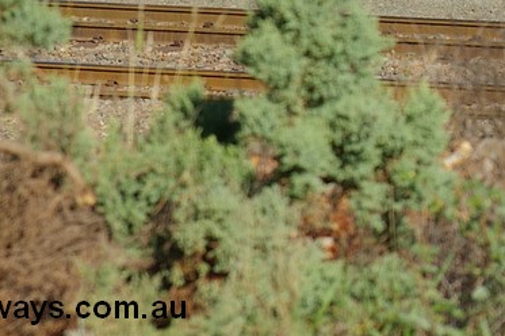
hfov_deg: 3.3
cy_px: -227
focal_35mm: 617
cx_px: 659
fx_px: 8647
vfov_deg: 2.2
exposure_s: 1/500
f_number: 8
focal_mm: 120
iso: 200
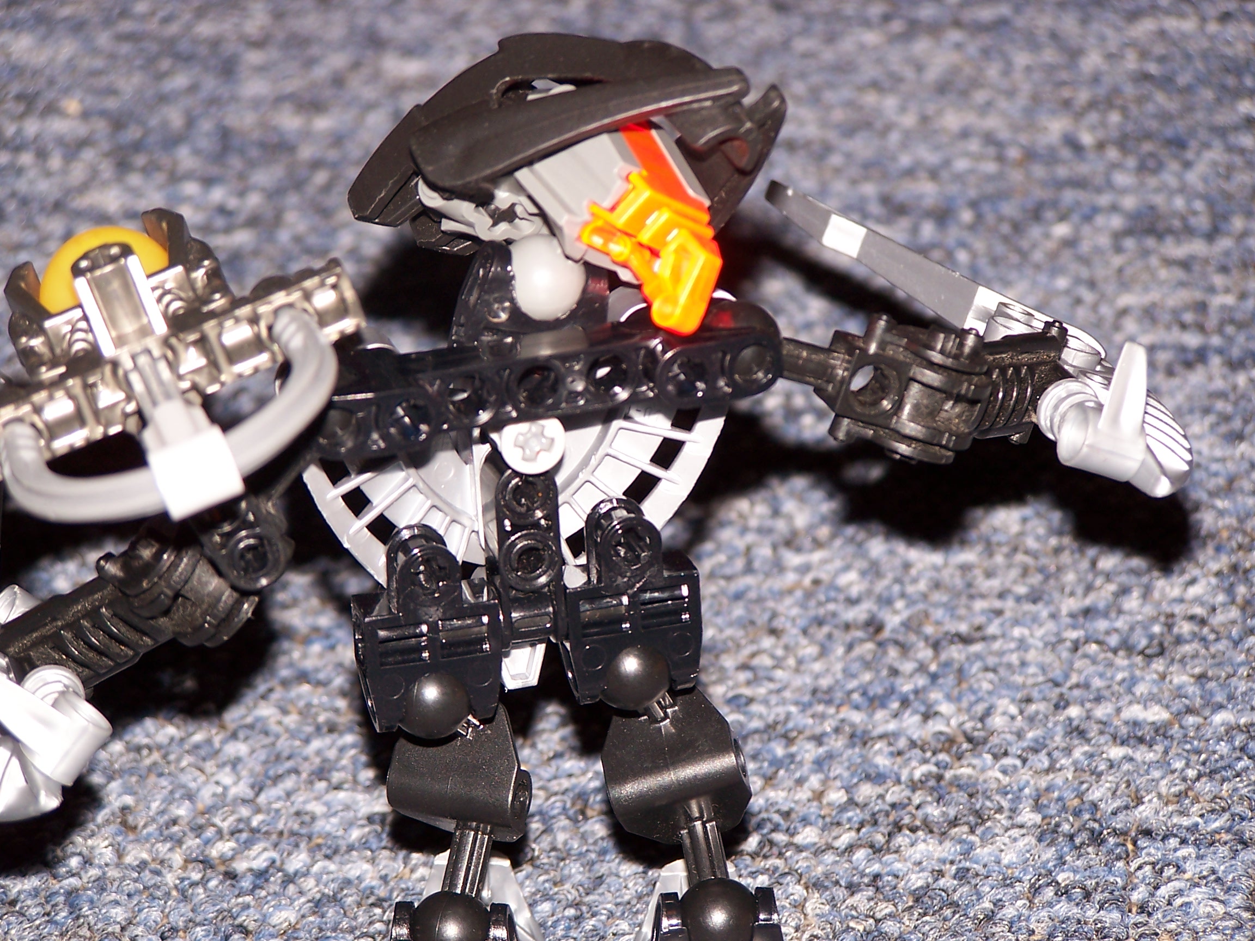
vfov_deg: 8.8
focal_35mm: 169
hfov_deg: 11.7
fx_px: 6127
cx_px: 628
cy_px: 470
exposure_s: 1/125
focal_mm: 28
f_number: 3.2
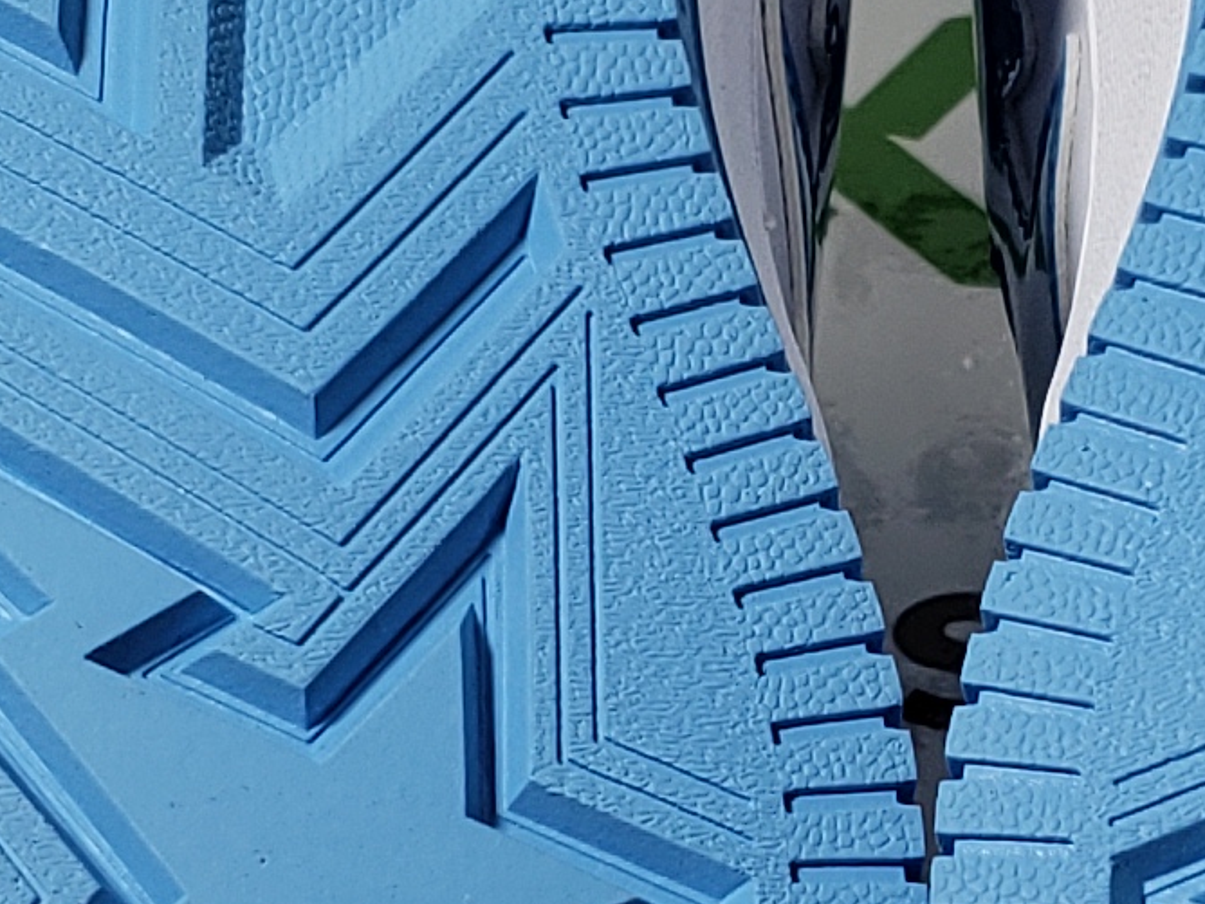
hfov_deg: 12.6
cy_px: 743
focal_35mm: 157
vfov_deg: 9.4
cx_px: 850
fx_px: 5465
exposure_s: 1/547
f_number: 1.5
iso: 50
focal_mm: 4.3
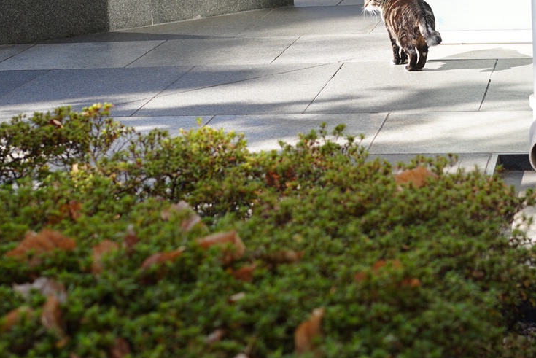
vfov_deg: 11.2
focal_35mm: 121
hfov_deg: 16.9
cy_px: -16
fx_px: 1803
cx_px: 376
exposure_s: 1/320
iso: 160
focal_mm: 55
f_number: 4
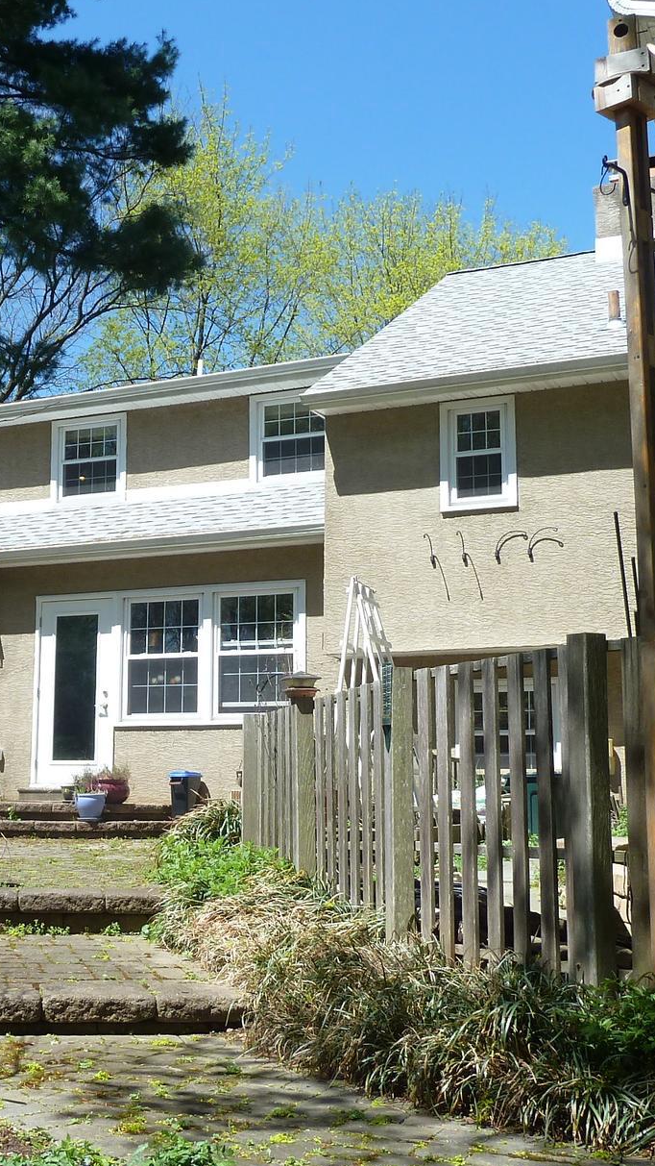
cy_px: 626
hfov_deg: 25.4
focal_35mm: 46
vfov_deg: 44.6
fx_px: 1421
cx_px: 116
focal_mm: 4.1
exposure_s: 1/320
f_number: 4
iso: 80
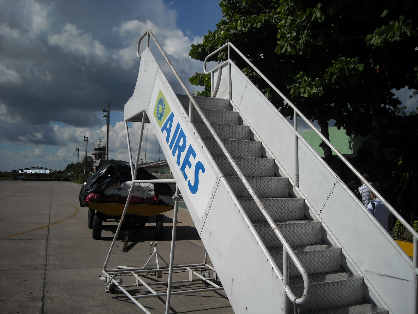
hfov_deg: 52.6
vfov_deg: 40.7
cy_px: 157
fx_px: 423
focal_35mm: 35
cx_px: 209
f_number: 5.6
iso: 64
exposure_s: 1/957
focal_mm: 5.7
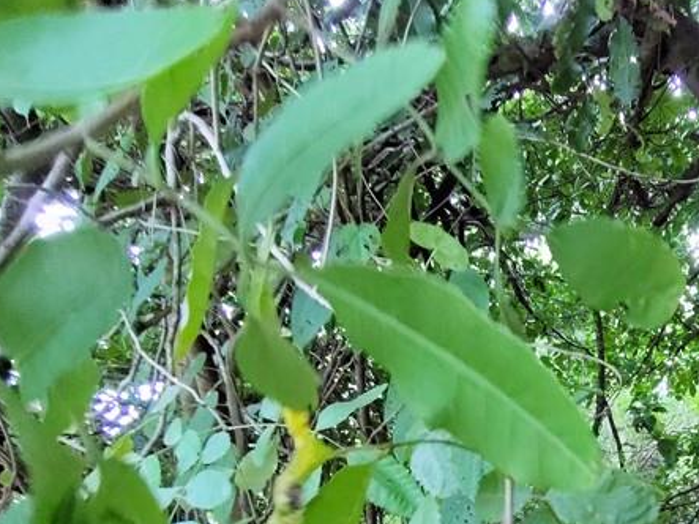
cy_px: 511
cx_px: 626
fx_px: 747
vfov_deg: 35.4
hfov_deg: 45.5
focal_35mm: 37
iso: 284
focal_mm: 1.66
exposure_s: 1/30
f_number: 2.2
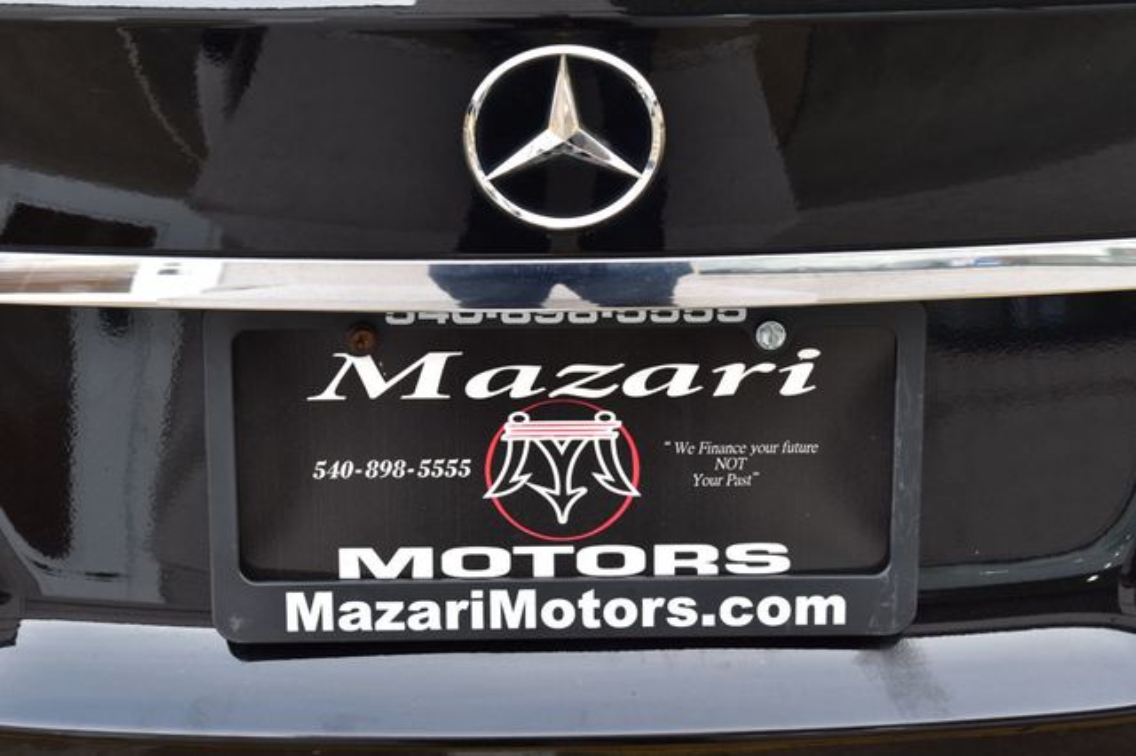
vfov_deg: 16.5
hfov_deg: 24.6
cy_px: 378
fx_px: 2602
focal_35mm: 82
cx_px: 568
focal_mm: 55
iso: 400
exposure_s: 1/50
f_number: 8
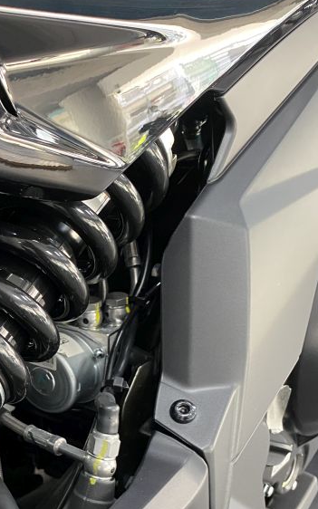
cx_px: -79
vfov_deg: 38.3
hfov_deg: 22.6
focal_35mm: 52
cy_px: 350
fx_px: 721
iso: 320
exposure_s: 1/50
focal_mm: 4.25
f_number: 1.8
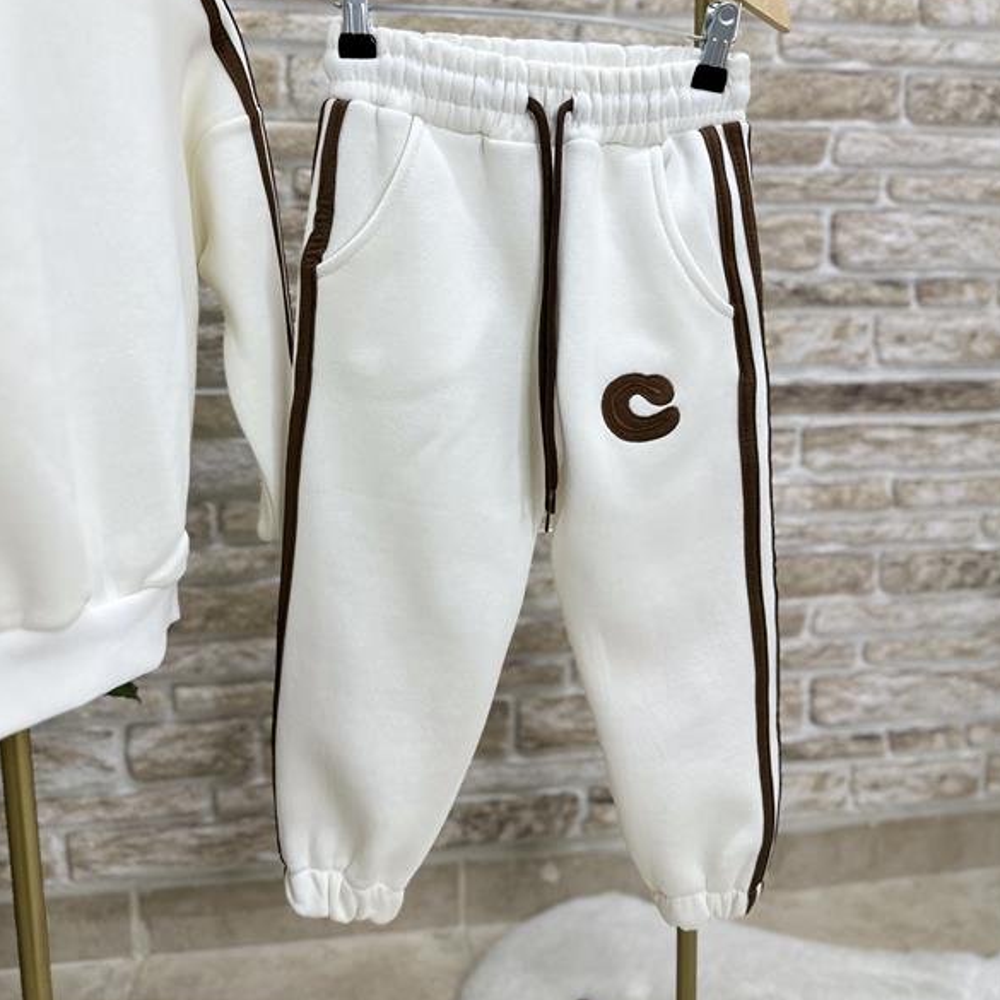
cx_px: 496
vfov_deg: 55.1
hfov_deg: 55.6
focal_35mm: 29
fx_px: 948
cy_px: 386
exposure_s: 1/100
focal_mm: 6.86
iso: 64
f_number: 1.78
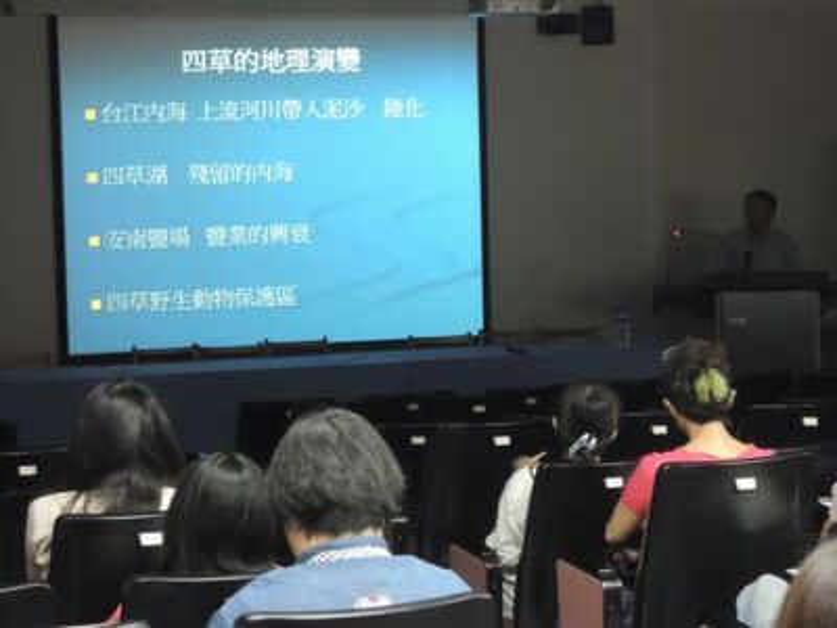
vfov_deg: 14.8
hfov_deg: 19.6
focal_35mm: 100
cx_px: 418
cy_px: 314
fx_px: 2418
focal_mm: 17.9
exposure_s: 1/15
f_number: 4.9
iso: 1400
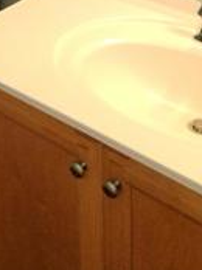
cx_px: -95
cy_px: -160
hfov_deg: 14.9
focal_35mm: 92
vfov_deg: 18.4
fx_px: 718
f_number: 1.8
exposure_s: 1/40
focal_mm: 7
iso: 100
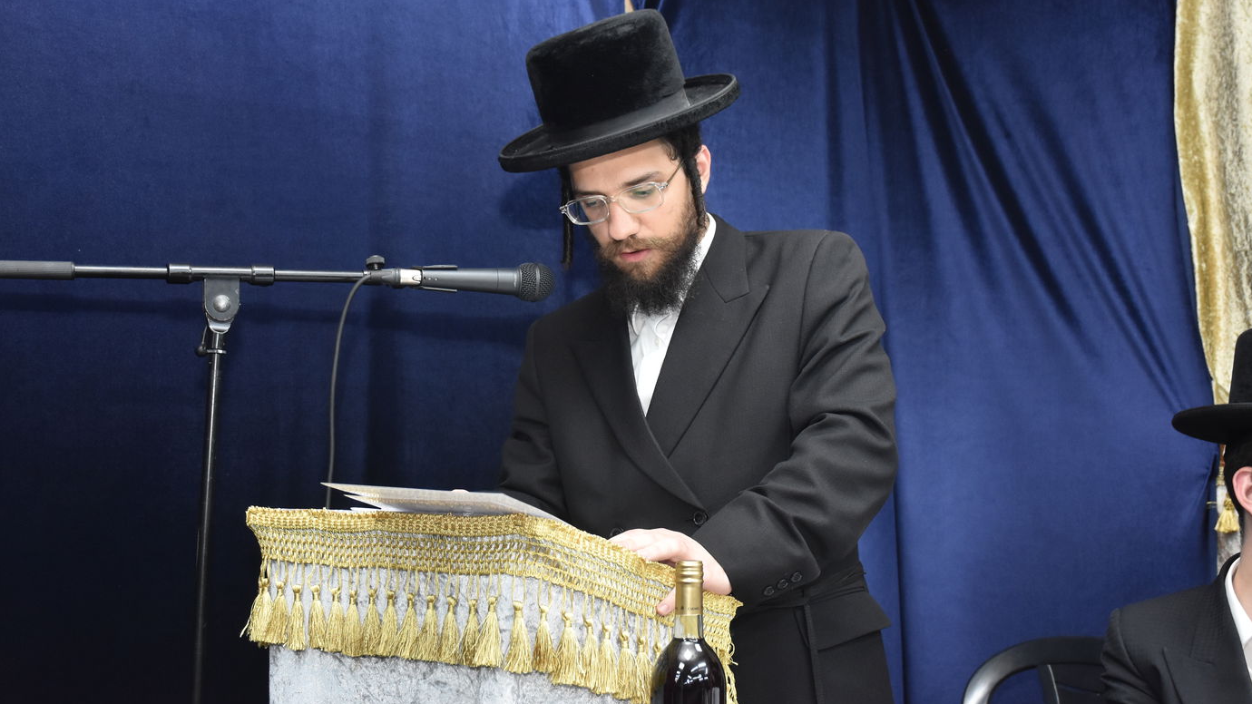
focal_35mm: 51
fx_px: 1693
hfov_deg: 40.6
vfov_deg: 23.5
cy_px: 312
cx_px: 619
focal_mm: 32
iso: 1600
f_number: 5.6
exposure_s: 1/125
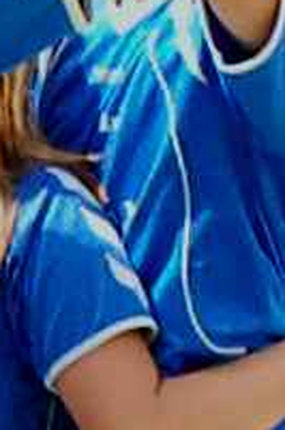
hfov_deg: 2.3
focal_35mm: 585
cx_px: 31
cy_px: 497
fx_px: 6977
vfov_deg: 3.5
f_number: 9
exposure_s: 1/500
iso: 1600
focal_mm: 55
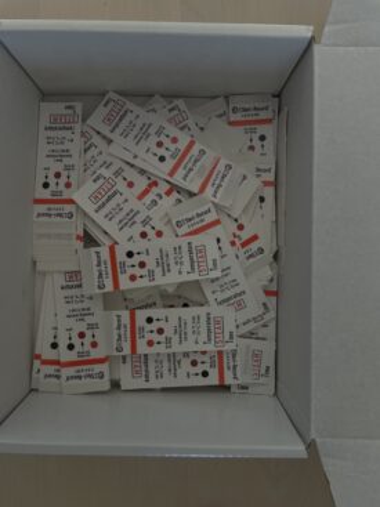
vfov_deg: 67.3
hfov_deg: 53.0
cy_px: 254
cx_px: 190
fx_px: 381
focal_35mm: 26
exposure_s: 1/121
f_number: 1.6
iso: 50
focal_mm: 4.2
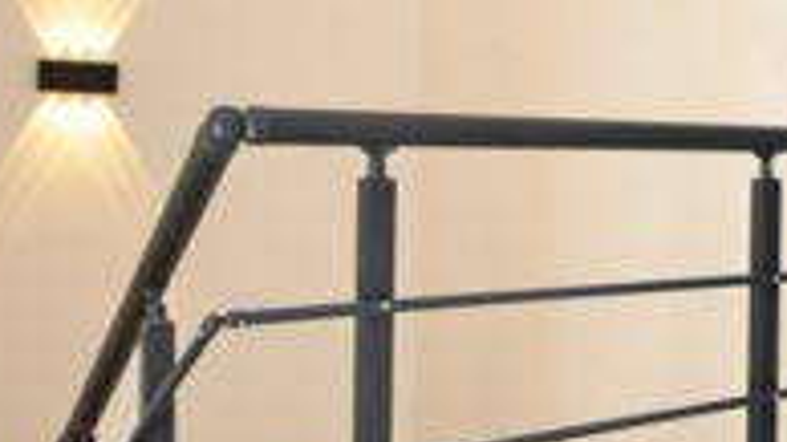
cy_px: 130
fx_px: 1189
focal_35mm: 57
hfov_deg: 31.4
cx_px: 915
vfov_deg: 20.9
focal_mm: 10
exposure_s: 1/80
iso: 200
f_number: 4.5
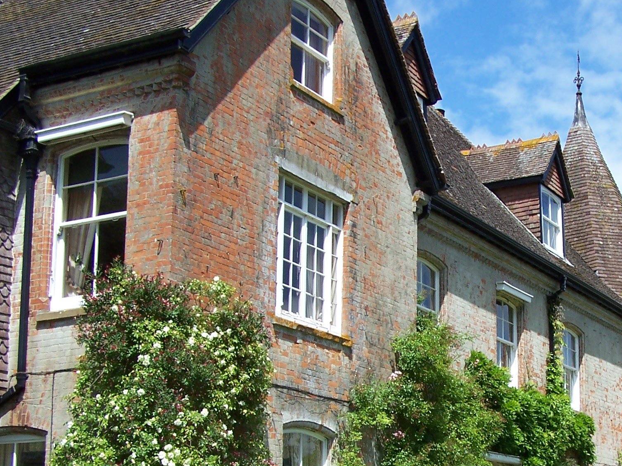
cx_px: 512
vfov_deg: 22.3
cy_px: 364
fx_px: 1168
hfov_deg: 29.1
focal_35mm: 65
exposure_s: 1/750
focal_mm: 6.3
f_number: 4
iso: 80
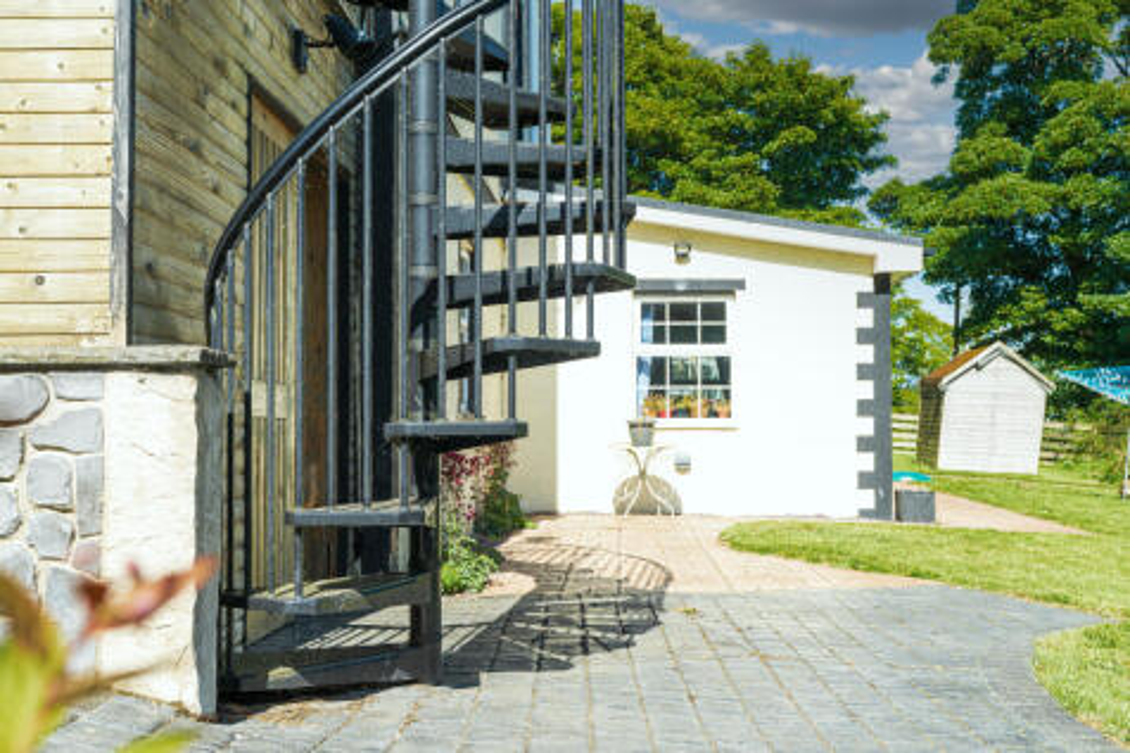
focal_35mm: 35
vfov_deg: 37.8
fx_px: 1098
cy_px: 376
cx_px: 565
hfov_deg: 54.5
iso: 100
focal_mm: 35
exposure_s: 1/100
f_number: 5.6
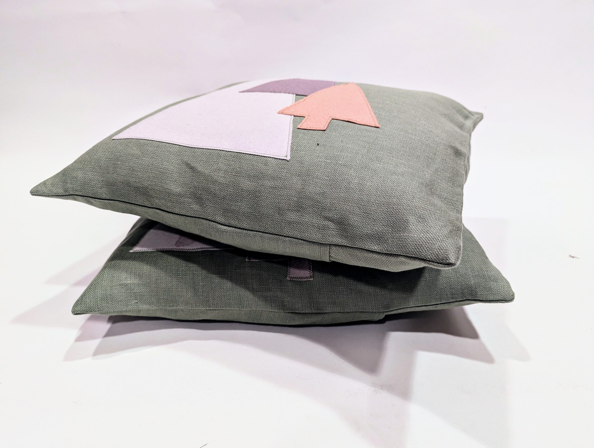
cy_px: 224
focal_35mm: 24
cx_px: 297
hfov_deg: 71.5
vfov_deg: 56.9
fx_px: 412
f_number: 1.85
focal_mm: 6.81
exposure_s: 1/23.8
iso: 147
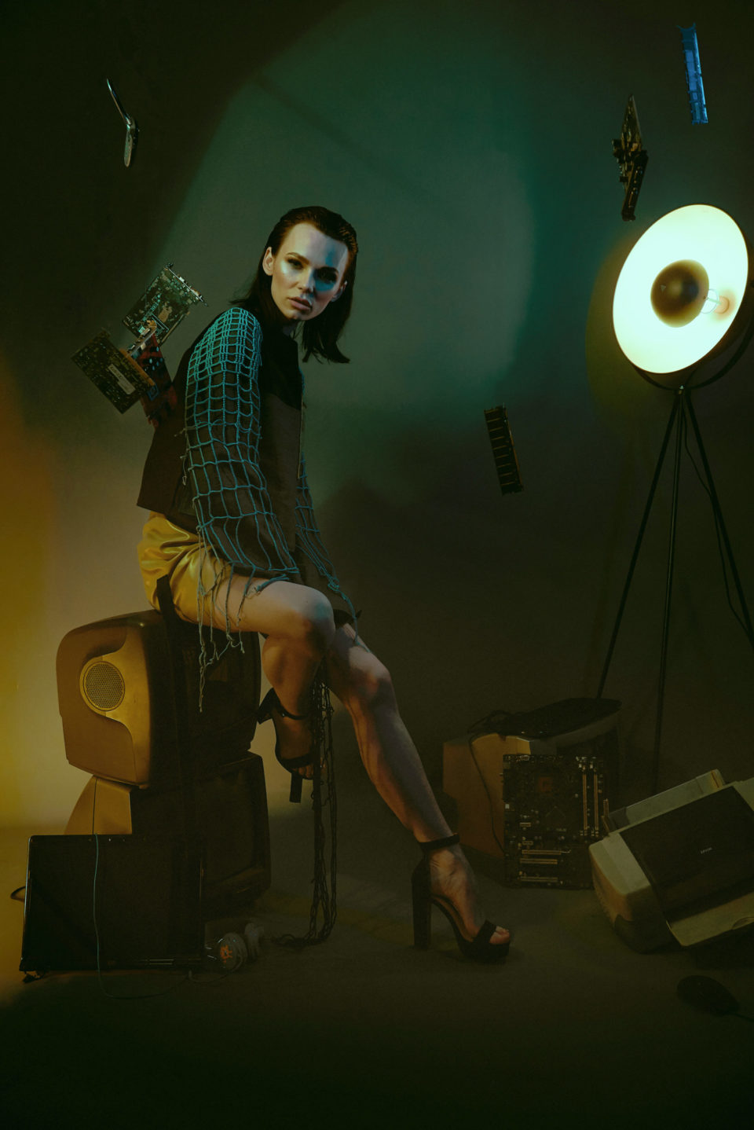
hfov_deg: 37.9
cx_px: 377
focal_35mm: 35
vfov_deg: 54.4
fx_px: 1098
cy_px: 565
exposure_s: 1/200
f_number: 4
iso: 1600
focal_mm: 35
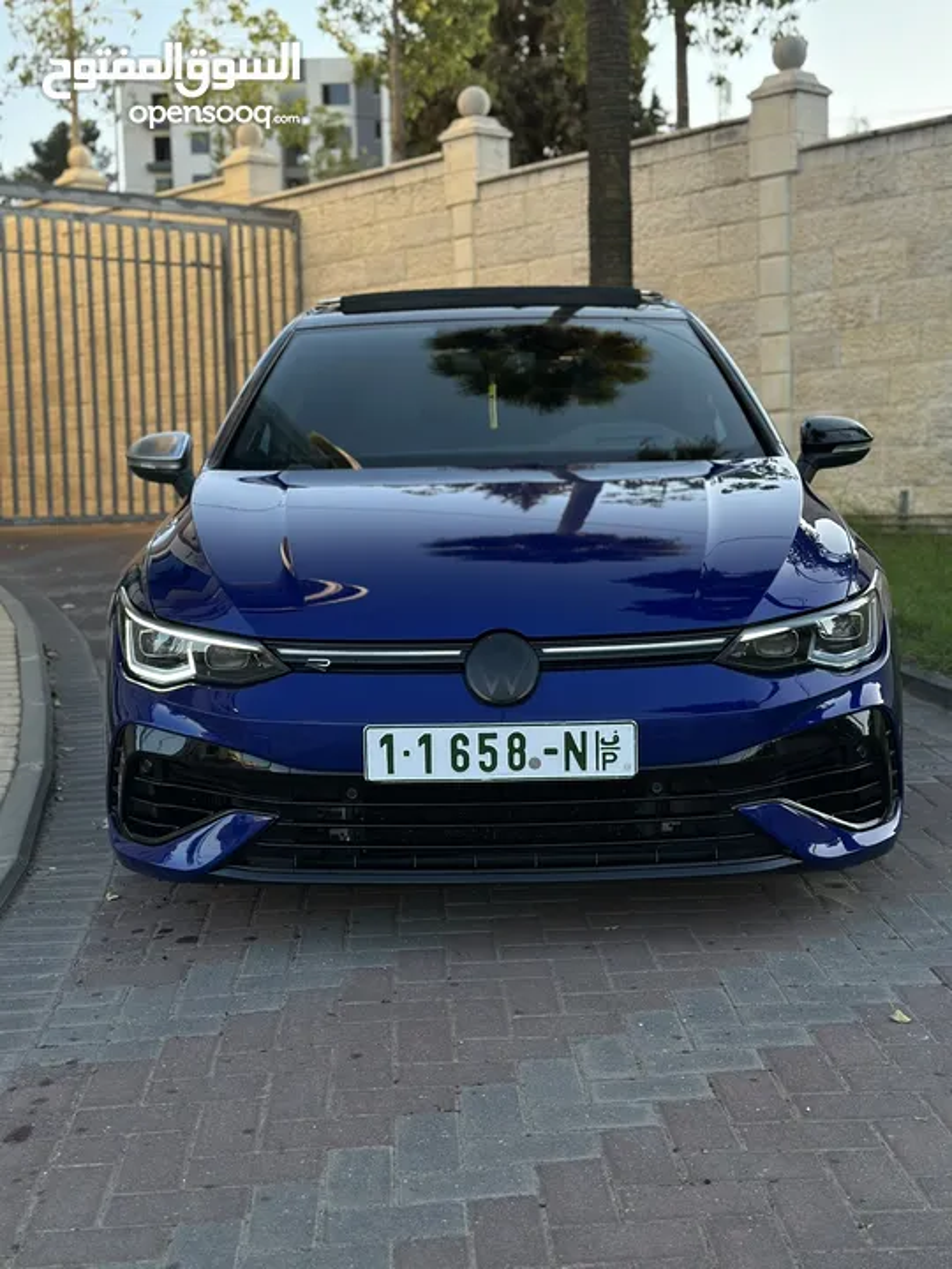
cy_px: 634
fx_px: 1760
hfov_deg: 30.3
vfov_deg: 39.7
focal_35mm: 48
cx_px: 476
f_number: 1.78
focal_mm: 6.86
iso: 80
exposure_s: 1/587
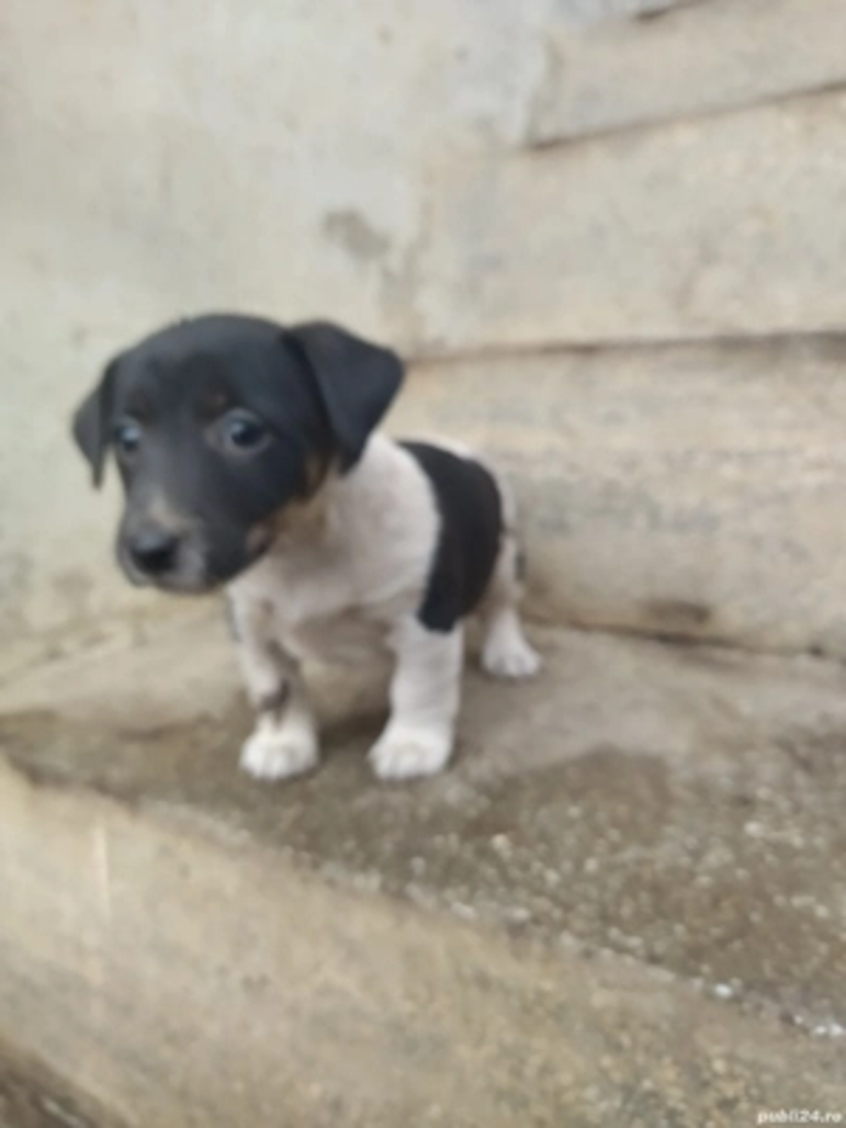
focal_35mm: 27
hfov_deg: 51.4
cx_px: 423
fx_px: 880
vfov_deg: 65.3
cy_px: 564
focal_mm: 4.74
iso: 238
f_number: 1.79
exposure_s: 1/33
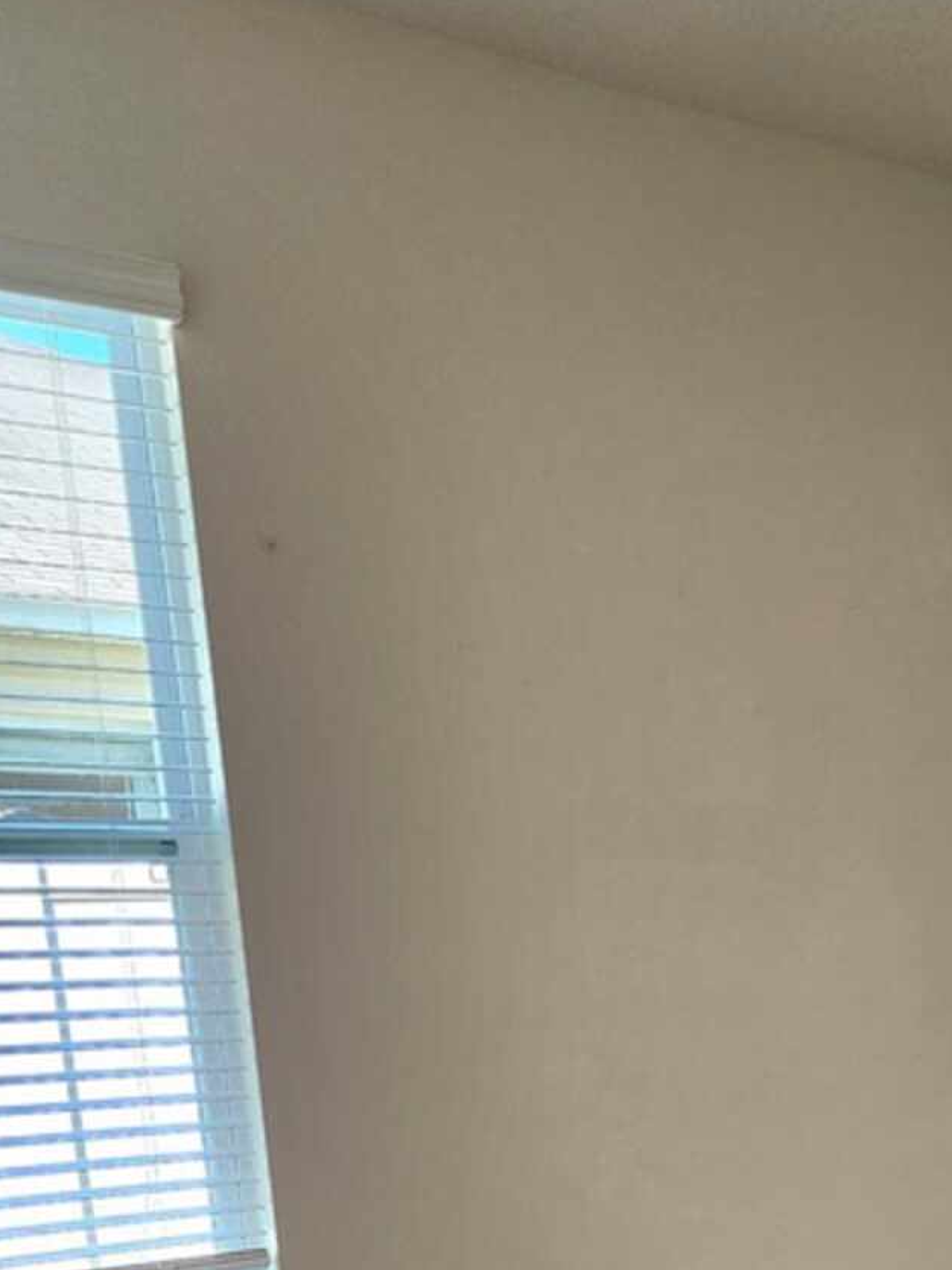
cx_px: 836
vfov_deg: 36.5
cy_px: 1256
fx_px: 1724
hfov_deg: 29.7
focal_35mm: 47
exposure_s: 1/120
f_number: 1.8
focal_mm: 6.4
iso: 50
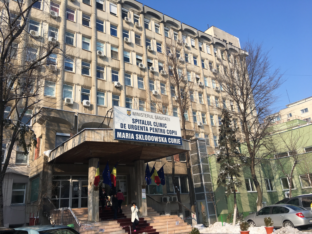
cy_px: 117
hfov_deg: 61.7
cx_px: 156
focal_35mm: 29
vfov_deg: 48.2
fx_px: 261
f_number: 2.2
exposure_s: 1/1350
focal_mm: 4.15
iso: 25
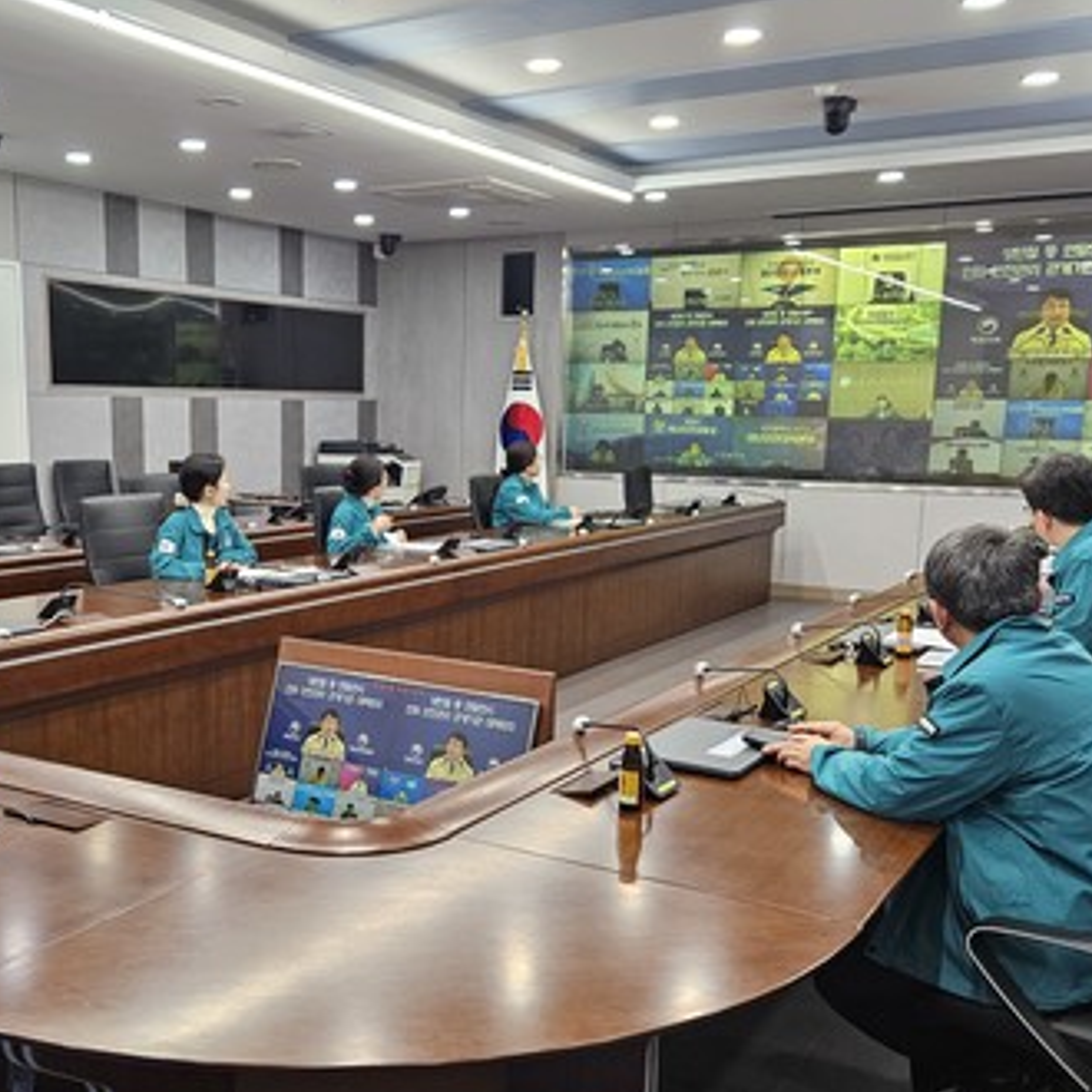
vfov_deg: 44.8
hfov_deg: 44.6
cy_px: 615
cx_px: 420
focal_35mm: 37
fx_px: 1321
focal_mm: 5.4
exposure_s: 1/120
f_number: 1.8
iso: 160
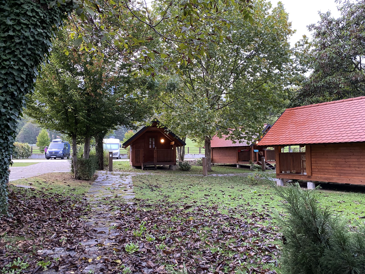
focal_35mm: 26
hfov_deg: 67.3
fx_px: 274
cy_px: 137
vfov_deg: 53.1
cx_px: 182
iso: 250
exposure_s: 1/60
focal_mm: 4.25
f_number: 1.8
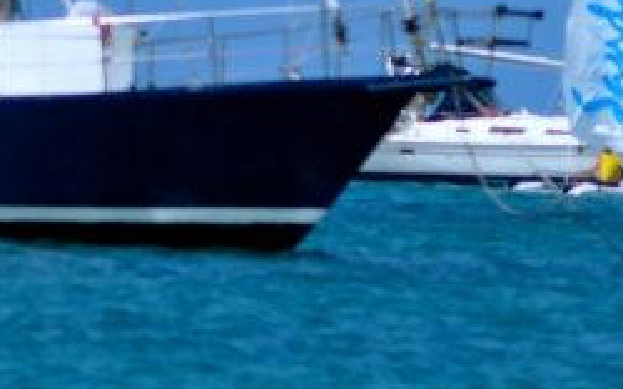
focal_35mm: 1011
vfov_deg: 1.3
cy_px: 110
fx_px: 17158
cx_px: 755
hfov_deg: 2.1
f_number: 5.6
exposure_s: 1/2000
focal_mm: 220
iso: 250
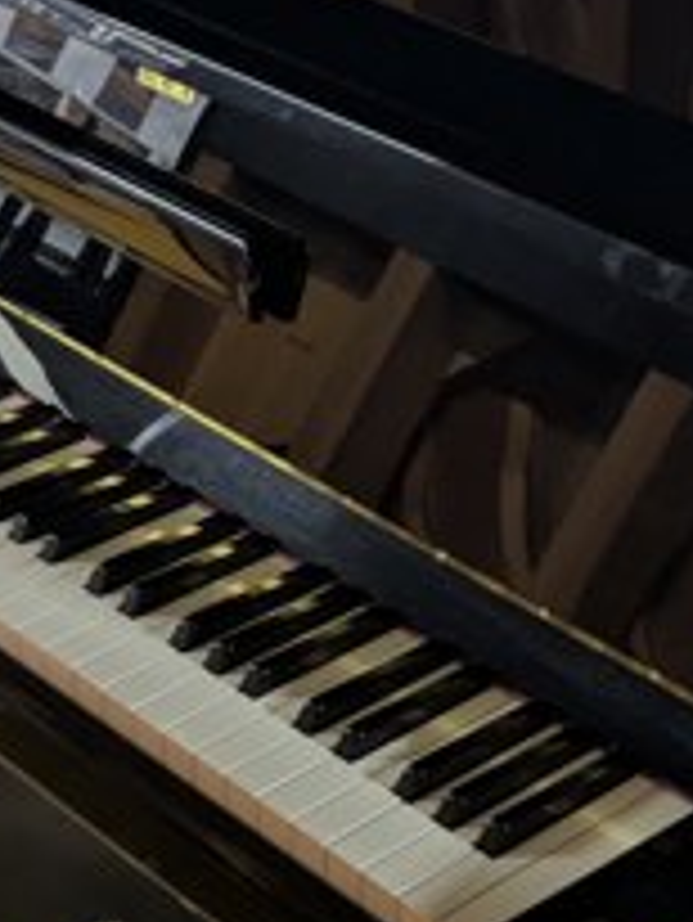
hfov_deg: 16.8
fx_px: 2347
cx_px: 268
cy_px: 805
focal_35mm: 88
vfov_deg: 21.8
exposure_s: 1/24
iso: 120
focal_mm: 5.43
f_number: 1.89
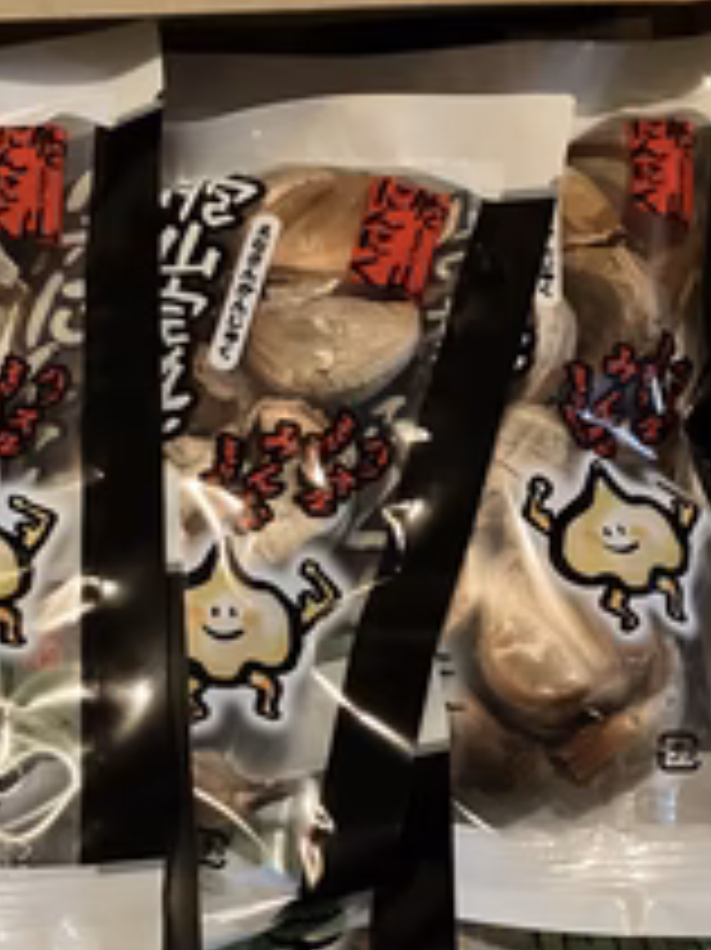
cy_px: 860
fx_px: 1453
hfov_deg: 26.9
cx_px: 135
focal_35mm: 53
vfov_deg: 34.2
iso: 640
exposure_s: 1/25
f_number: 1.8
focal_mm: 3.99
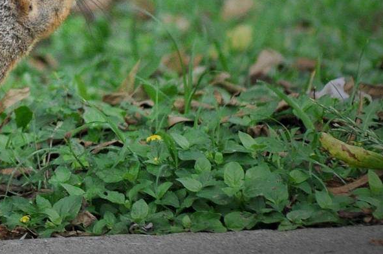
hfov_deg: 2.6
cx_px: -91
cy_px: -34
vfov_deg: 1.7
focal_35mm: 790
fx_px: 8397
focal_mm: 195
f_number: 4.8
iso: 800
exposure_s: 1/640
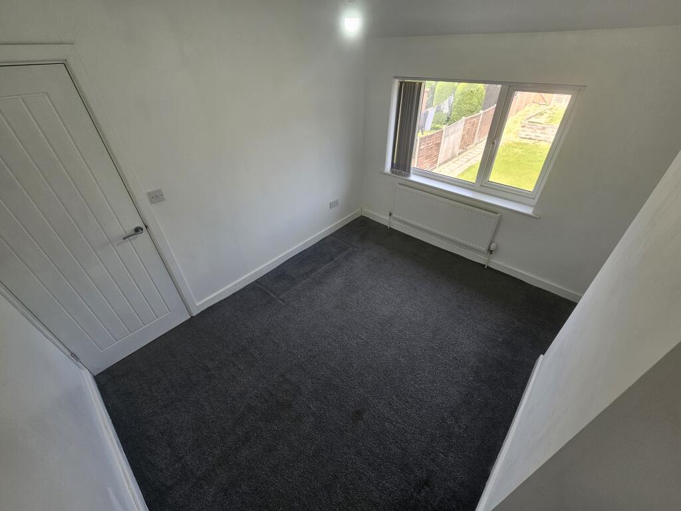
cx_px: 340
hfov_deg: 106.2
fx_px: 256
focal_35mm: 13
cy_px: 256
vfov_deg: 89.9
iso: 50
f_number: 2.2
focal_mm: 2.2
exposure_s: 1/100
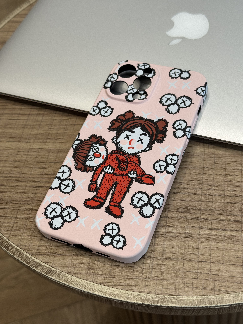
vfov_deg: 39.7
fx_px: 449
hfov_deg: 30.3
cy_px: 162
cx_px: 122
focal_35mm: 48
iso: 50
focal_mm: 6.76
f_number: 1.78
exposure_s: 1/121
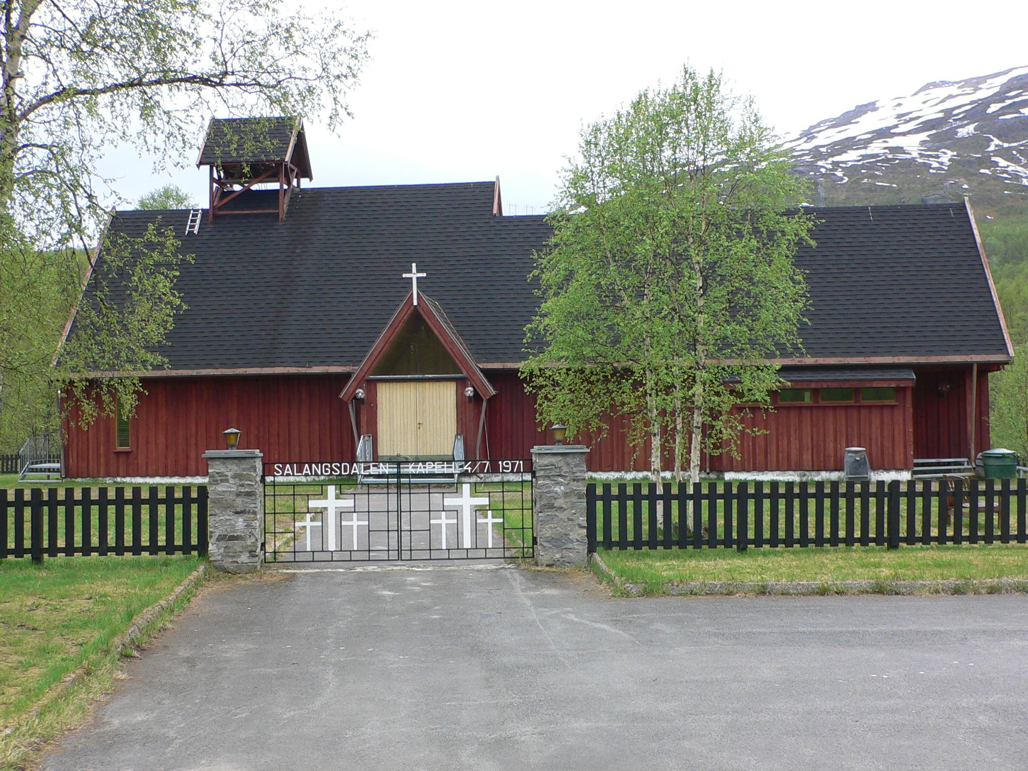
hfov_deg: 43.9
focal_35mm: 43
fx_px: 1277
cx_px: 514
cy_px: 386
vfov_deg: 33.6
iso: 80
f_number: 3.7
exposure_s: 1/125
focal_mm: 5.6
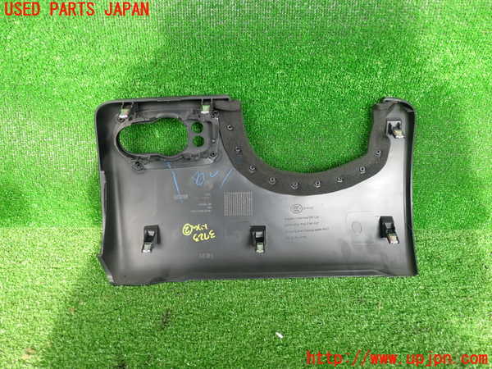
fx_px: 426
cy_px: 184
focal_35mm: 30
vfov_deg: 46.8
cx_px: 246
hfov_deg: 60.0
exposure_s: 1/60
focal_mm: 5.4
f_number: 2.3
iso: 200
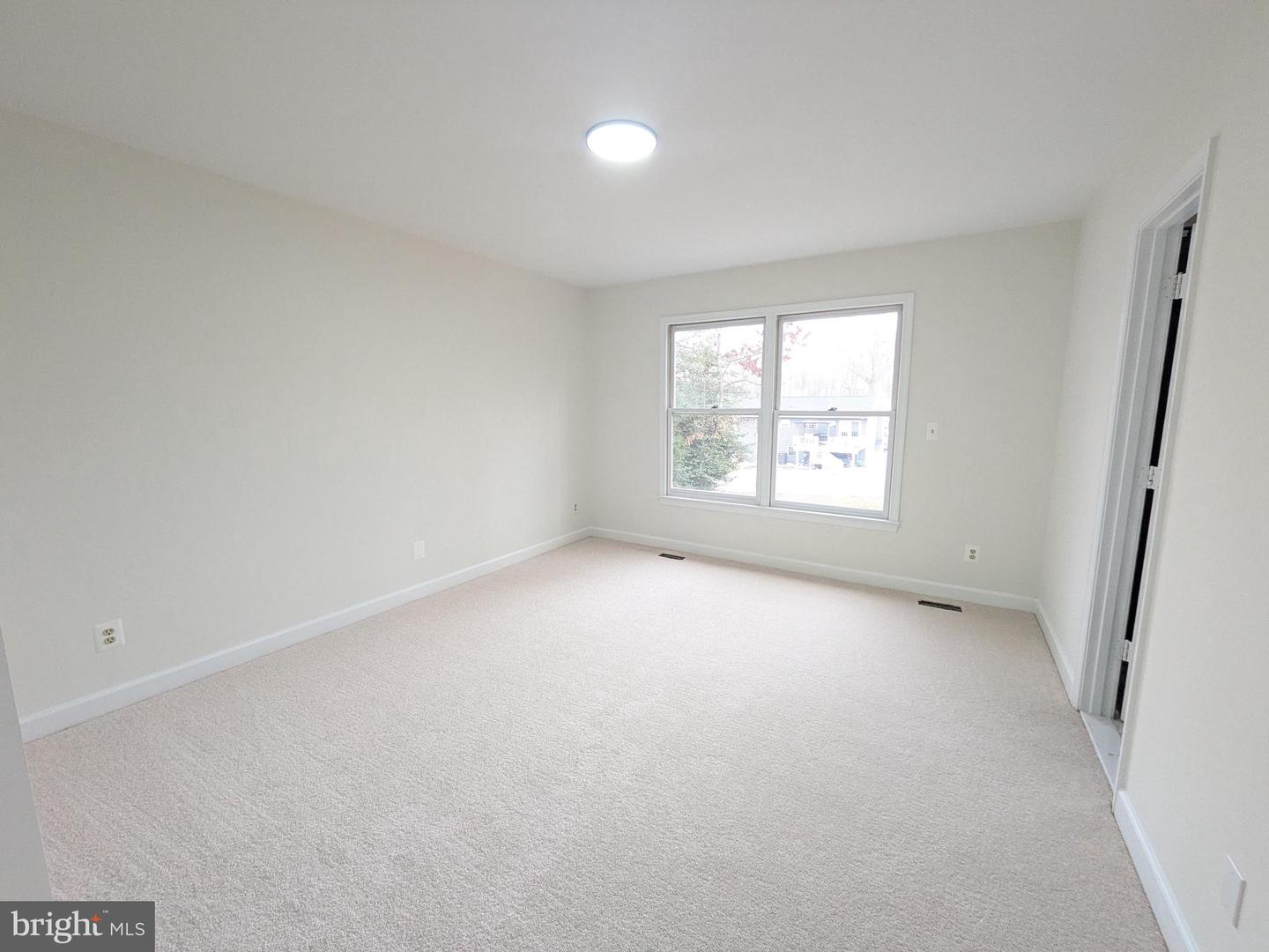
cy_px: 476
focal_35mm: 14
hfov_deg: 102.1
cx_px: 634
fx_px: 513
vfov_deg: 85.7
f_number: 2.2
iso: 297
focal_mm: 1.83
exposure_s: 1/120
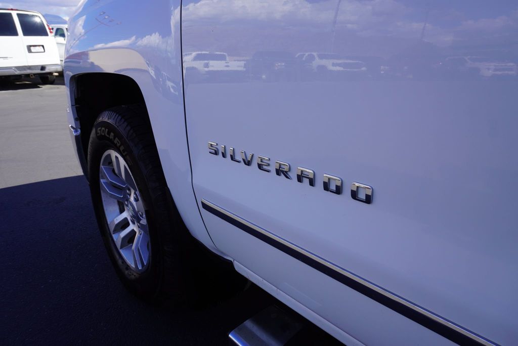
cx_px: 259
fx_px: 346
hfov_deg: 73.7
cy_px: 173
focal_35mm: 24
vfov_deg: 53.2
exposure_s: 1/125
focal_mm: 16
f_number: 9
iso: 100
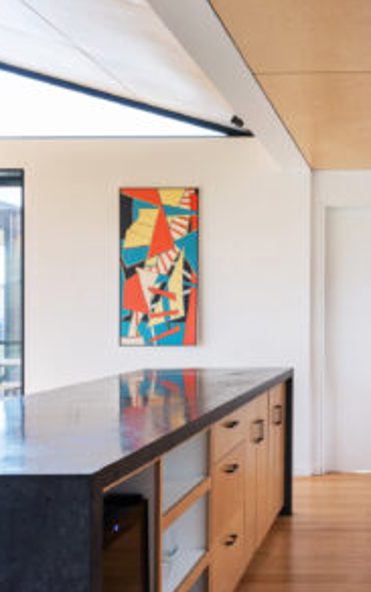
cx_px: 395
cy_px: 302
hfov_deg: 26.6
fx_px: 727
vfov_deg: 44.3
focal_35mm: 45
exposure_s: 1/60
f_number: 11
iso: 250
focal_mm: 38.9
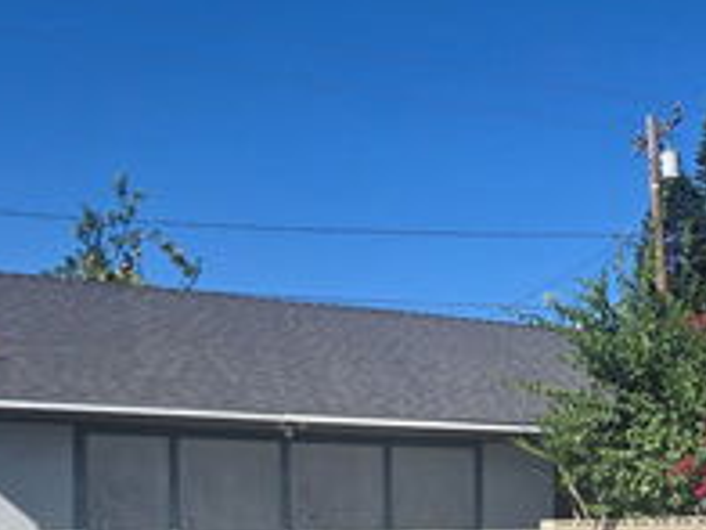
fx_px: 1224
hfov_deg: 30.5
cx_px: 659
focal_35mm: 60
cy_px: 534
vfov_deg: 23.4
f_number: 1.8
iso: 25
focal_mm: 5.4
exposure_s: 1/2572
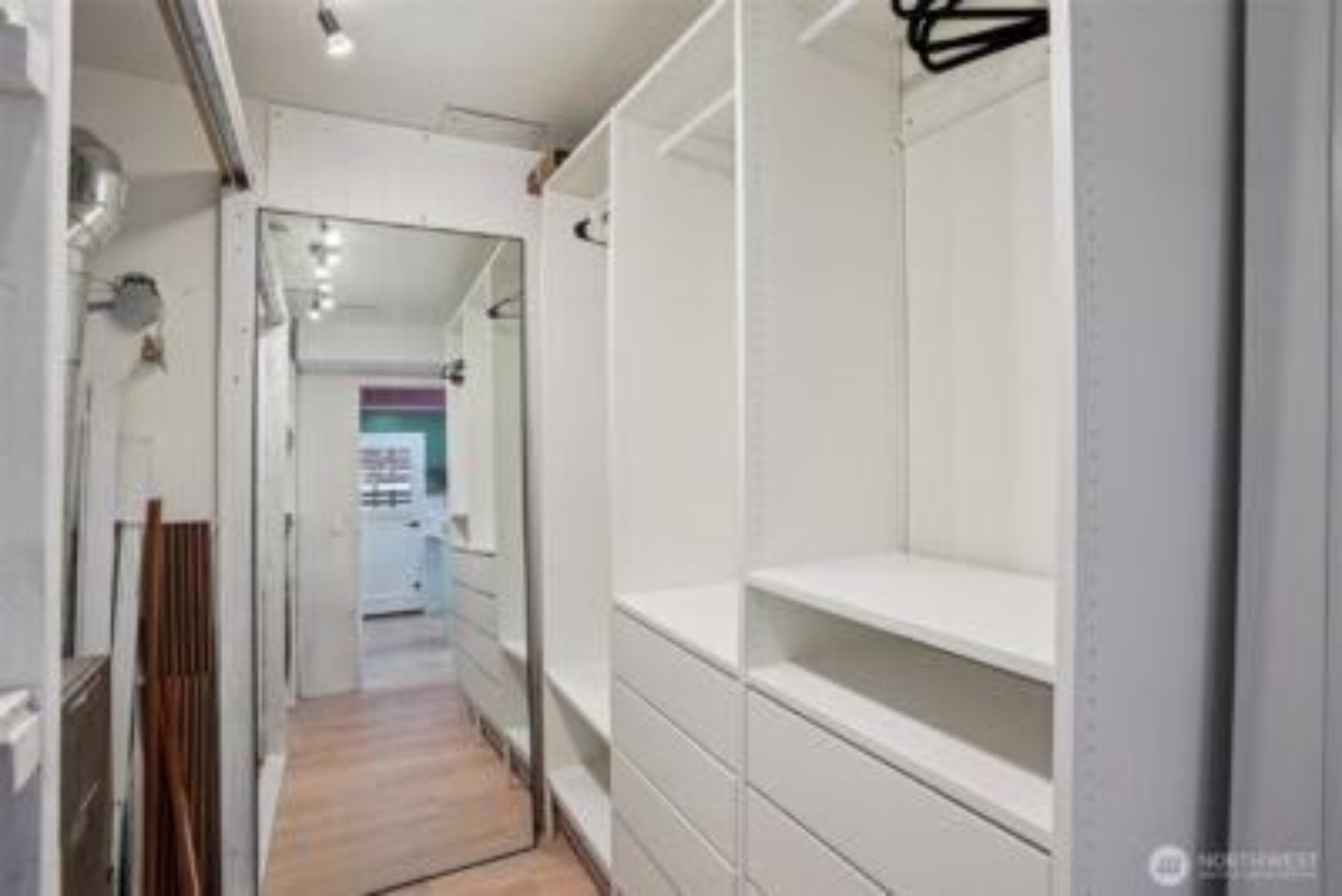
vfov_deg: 70.5
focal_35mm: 17
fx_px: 634
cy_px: 448
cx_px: 671
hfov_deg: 93.3
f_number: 8
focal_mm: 17
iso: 400
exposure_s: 1/15
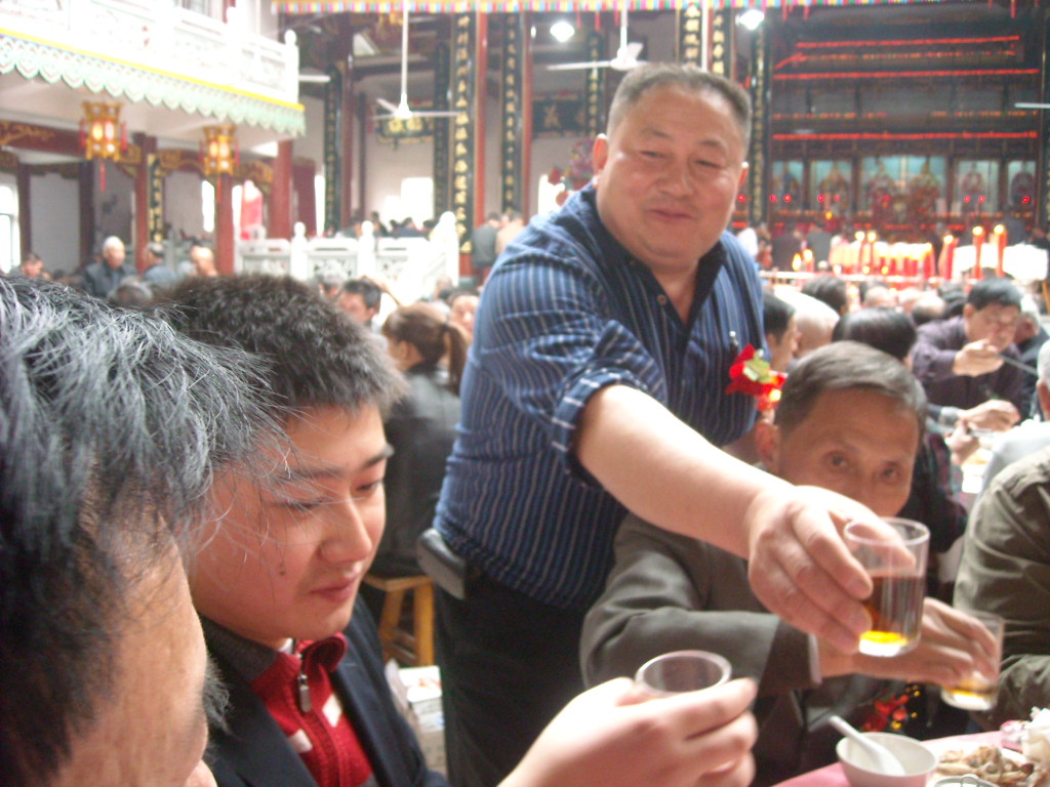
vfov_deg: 40.7
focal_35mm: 35
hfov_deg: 52.6
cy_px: 394
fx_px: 1062
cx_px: 525
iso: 400
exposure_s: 1/47
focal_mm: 5.7
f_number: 2.8
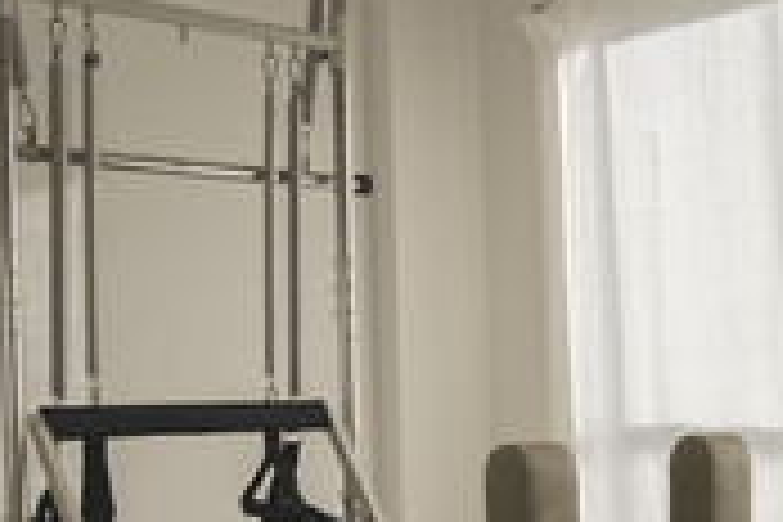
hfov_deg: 28.1
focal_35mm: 69
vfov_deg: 19.5
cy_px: 443
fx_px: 1501
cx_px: 706
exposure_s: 1/500
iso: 100
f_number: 2.8
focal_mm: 30
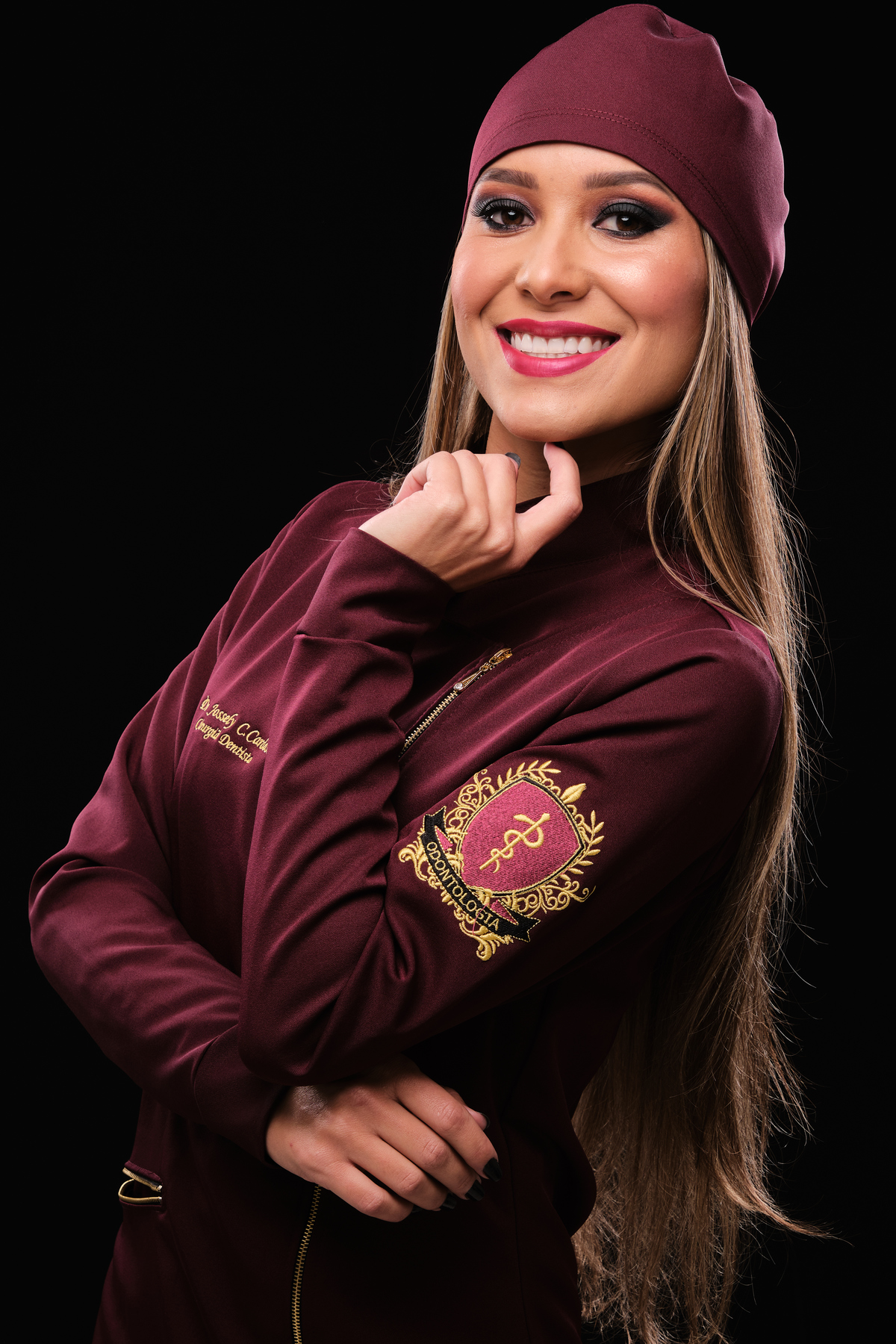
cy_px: 672
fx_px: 3173
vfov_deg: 23.9
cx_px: 448
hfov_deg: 16.1
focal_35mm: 85
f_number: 9
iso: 160
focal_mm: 56.5
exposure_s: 1/160
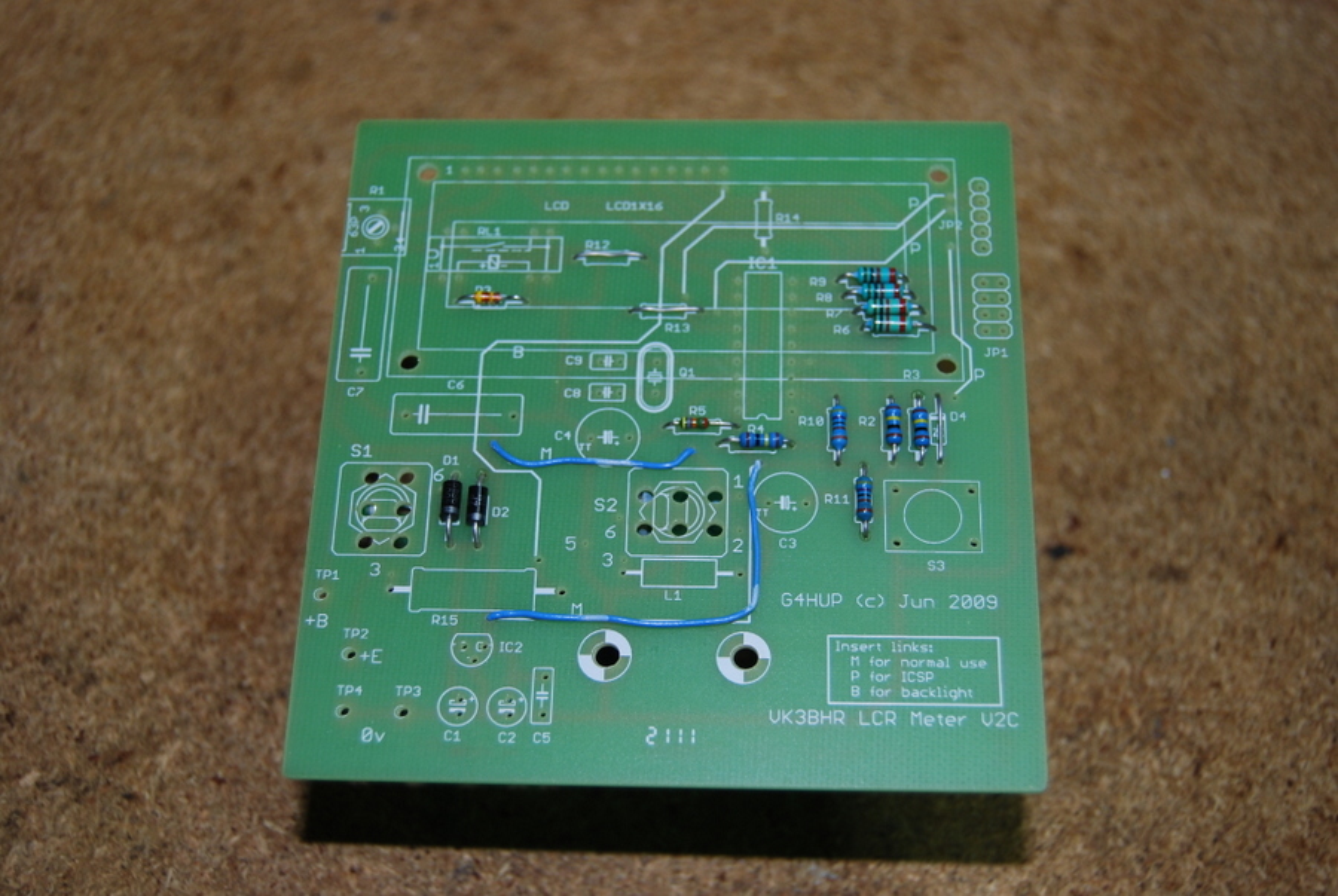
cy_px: 448
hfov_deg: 41.1
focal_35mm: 48
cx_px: 669
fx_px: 1787
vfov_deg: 28.2
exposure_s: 1/60
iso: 200
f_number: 4.5
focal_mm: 32
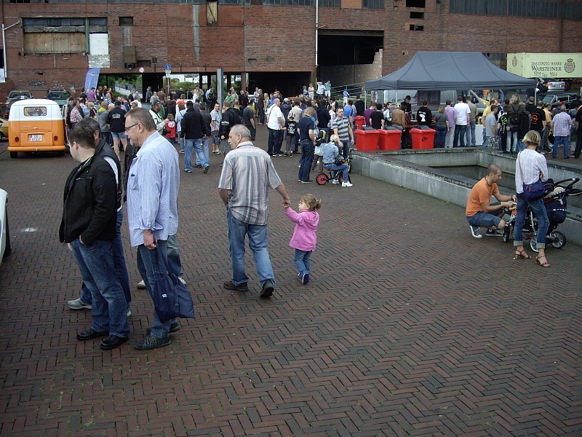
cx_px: 291
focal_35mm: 38
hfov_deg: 49.0
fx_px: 639
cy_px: 218
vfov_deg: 37.7
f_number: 2.8
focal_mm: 7.9
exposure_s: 1/160
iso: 100
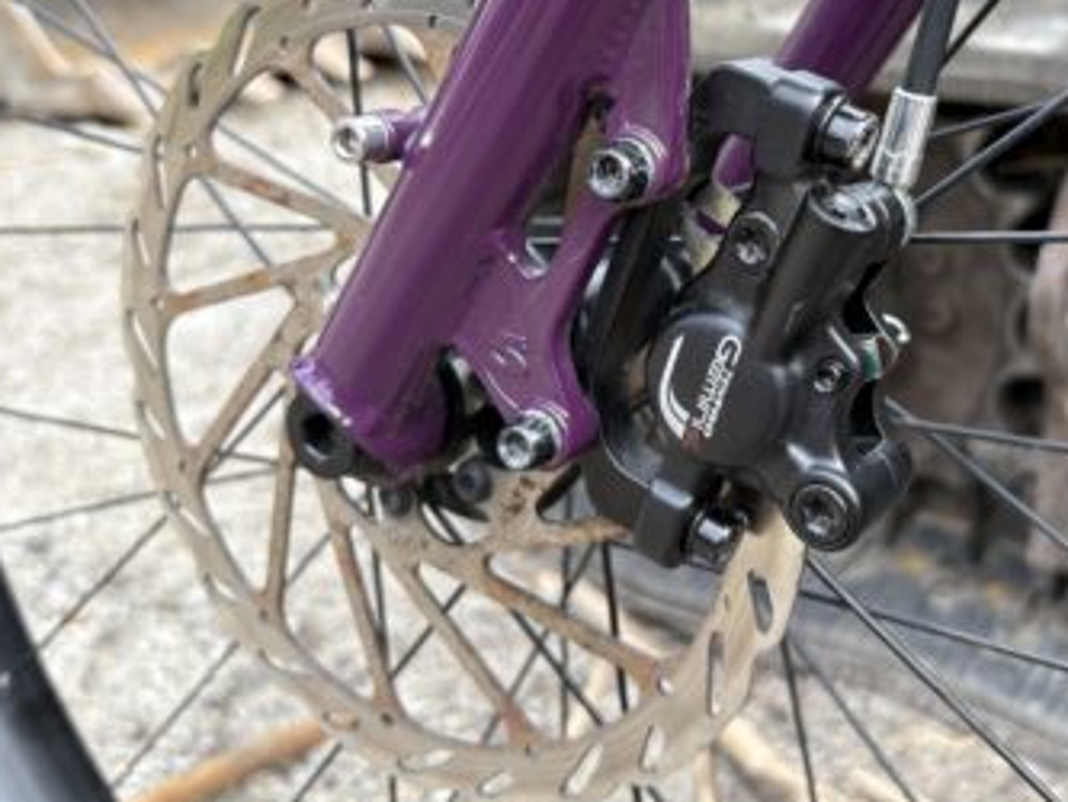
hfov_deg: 46.3
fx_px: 1235
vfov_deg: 35.4
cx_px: 680
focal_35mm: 40
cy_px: 234
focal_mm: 5.96
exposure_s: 1/280
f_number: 1.6
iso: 40
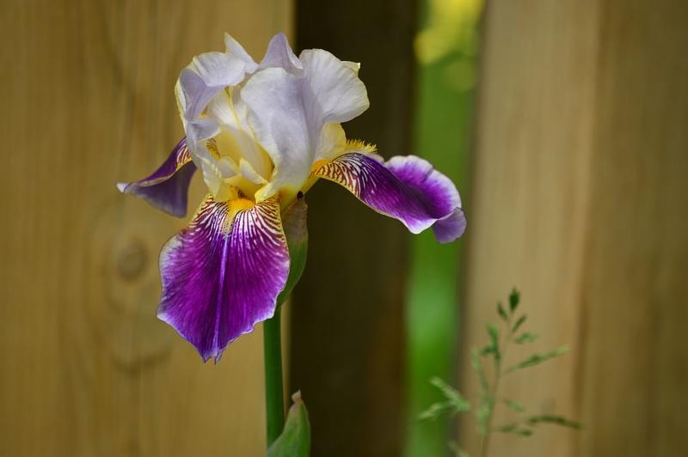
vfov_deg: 4.6
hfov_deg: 6.9
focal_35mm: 300
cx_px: 344
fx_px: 5728
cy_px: 228
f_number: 5.6
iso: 100
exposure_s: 1/250
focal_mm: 200
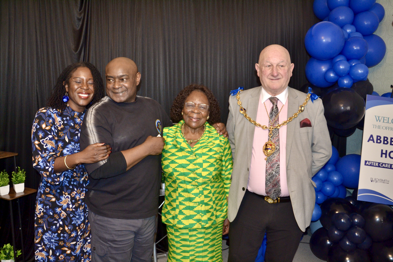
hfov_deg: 59.5
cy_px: 131
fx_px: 344
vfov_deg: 41.7
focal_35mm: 32
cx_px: 196
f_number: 3.8
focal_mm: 21
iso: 800
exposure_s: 1/30
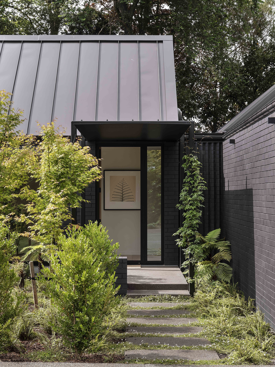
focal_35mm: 79
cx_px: 138
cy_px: 184
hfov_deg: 18.7
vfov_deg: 24.7
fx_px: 837
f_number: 16
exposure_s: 1/60
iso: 160
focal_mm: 100
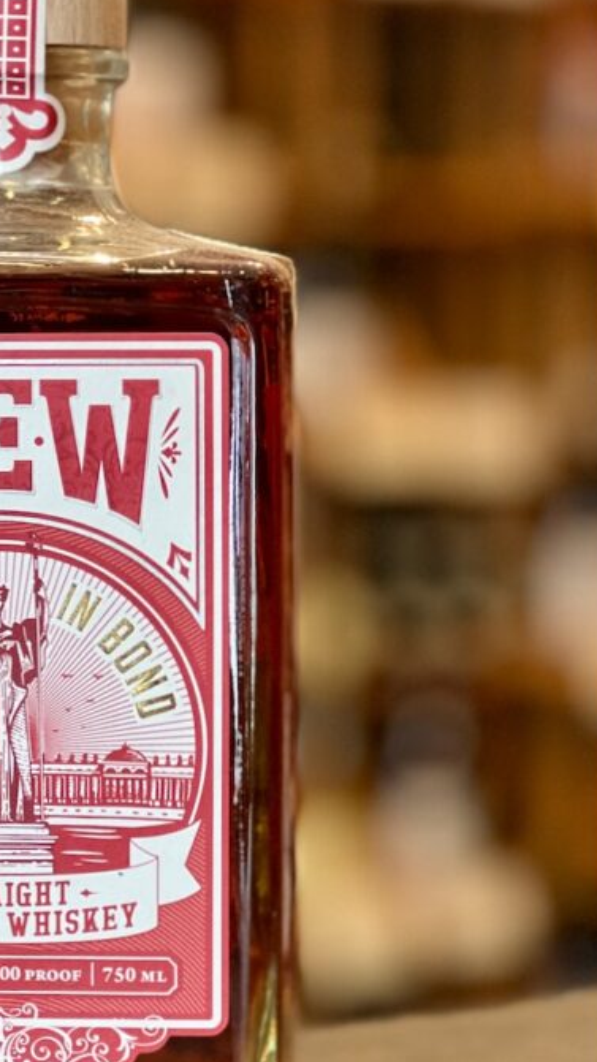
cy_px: 542
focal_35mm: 125
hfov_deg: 9.6
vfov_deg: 17.2
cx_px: 11
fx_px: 3521
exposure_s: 1/40
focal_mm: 9
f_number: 2.8
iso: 320
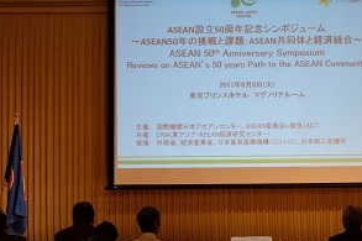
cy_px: 126
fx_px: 864
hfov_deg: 23.4
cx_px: 266
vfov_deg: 15.9
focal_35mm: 86
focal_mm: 27.7
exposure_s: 1/60
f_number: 3.2
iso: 500
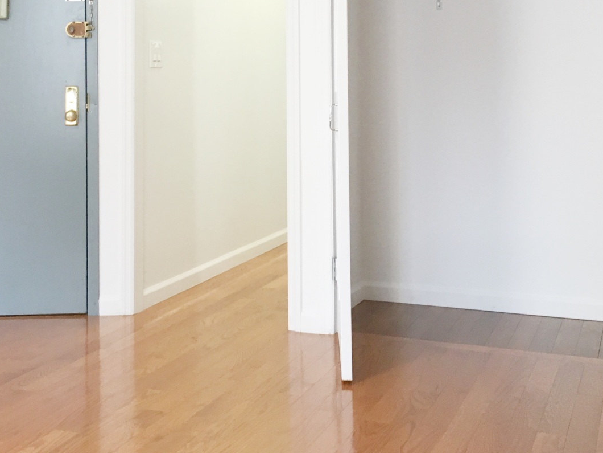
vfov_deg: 25.9
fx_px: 958
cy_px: 71
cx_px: 205
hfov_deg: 34.6
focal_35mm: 55
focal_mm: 4.15
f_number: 2.2
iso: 80
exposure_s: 1/30
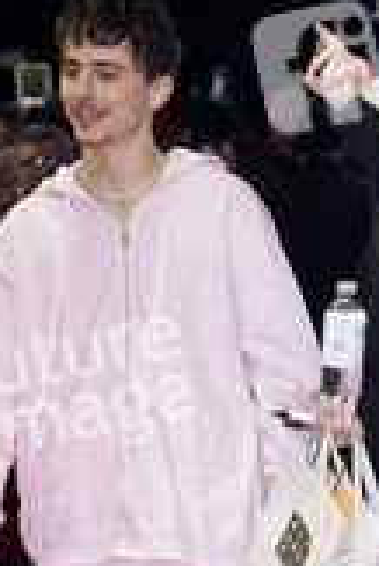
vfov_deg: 9.8
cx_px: 115
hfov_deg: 6.6
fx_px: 3277
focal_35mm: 208
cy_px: 573
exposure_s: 1/160
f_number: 5.6
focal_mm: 85
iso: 800
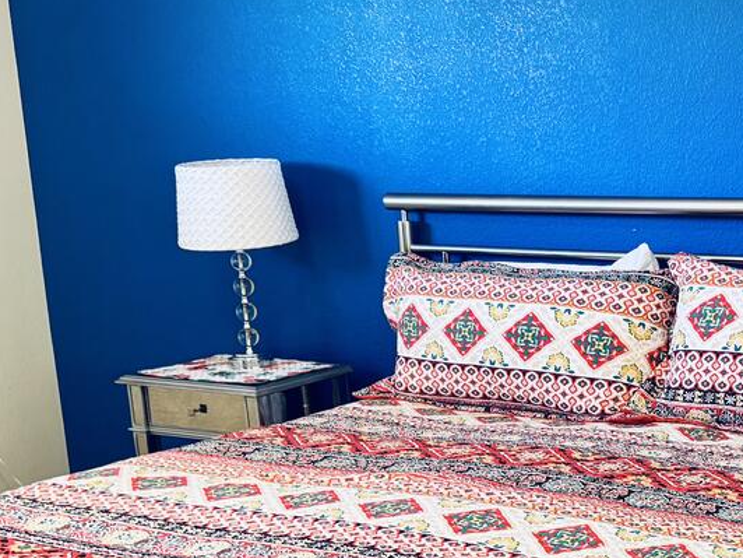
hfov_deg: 28.5
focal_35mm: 65
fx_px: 1395
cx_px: 690
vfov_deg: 22.2
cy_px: 457
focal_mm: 6.76
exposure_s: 1/60
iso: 250
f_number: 1.78
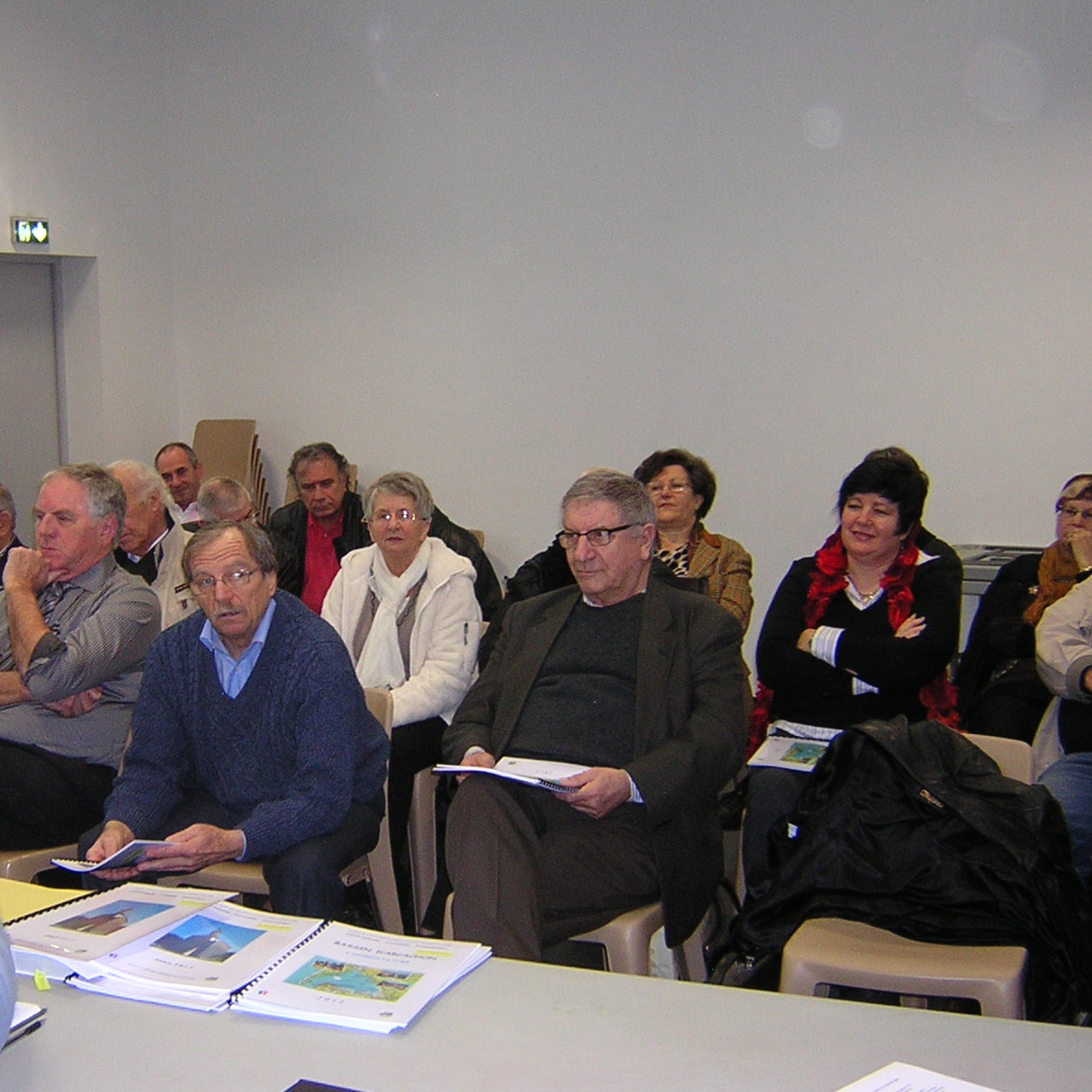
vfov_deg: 39.2
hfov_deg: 38.8
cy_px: 544
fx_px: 1535
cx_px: 371
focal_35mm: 43
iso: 292
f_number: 2.6
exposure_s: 1/60.1
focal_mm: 4.7
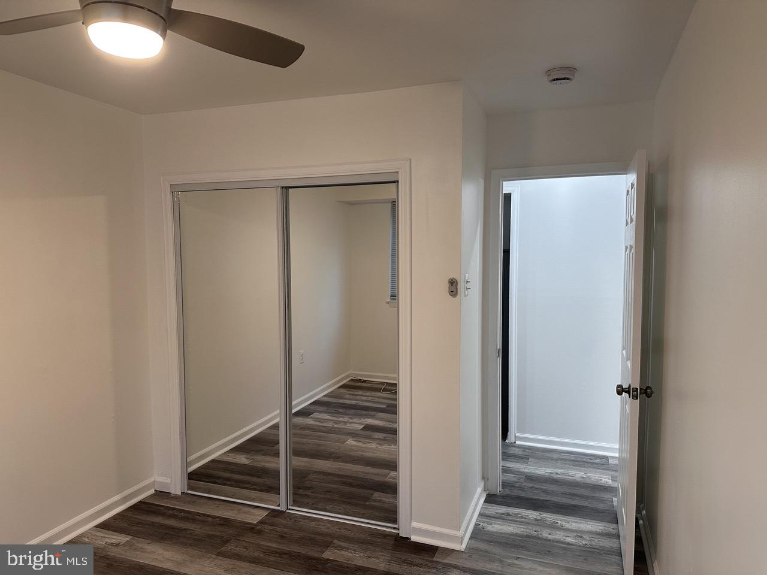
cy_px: 288
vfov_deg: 56.8
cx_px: 384
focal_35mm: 24
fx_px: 532
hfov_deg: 71.6
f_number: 1.78
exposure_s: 1/120
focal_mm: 6.86
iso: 200
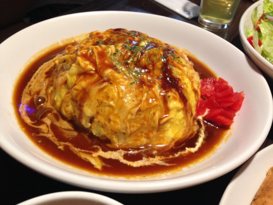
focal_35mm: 33
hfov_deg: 55.4
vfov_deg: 42.9
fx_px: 260
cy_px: 102
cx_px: 136
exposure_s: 1/20
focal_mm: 4.12
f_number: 2.4
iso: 160
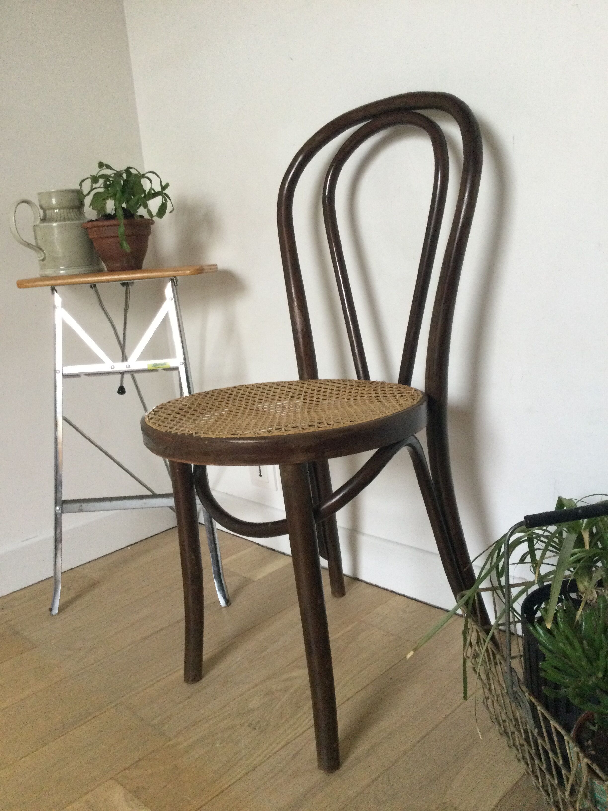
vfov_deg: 58.4
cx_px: 304
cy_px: 406
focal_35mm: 31
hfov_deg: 45.4
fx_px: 726
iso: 200
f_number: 2.4
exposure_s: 1/33
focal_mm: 3.3
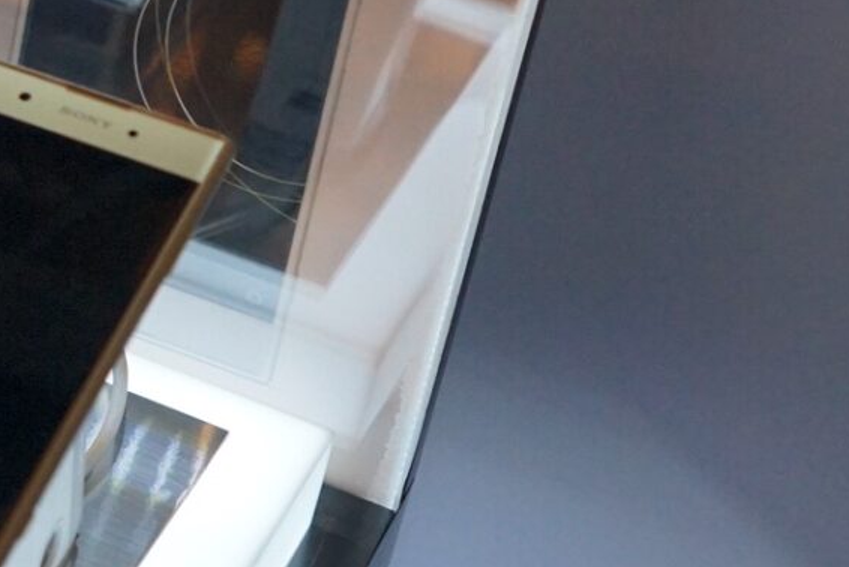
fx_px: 2690
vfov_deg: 11.9
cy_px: -29
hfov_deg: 17.0
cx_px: -224
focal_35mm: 114
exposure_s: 1/1600
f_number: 2.8
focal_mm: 28
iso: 1600
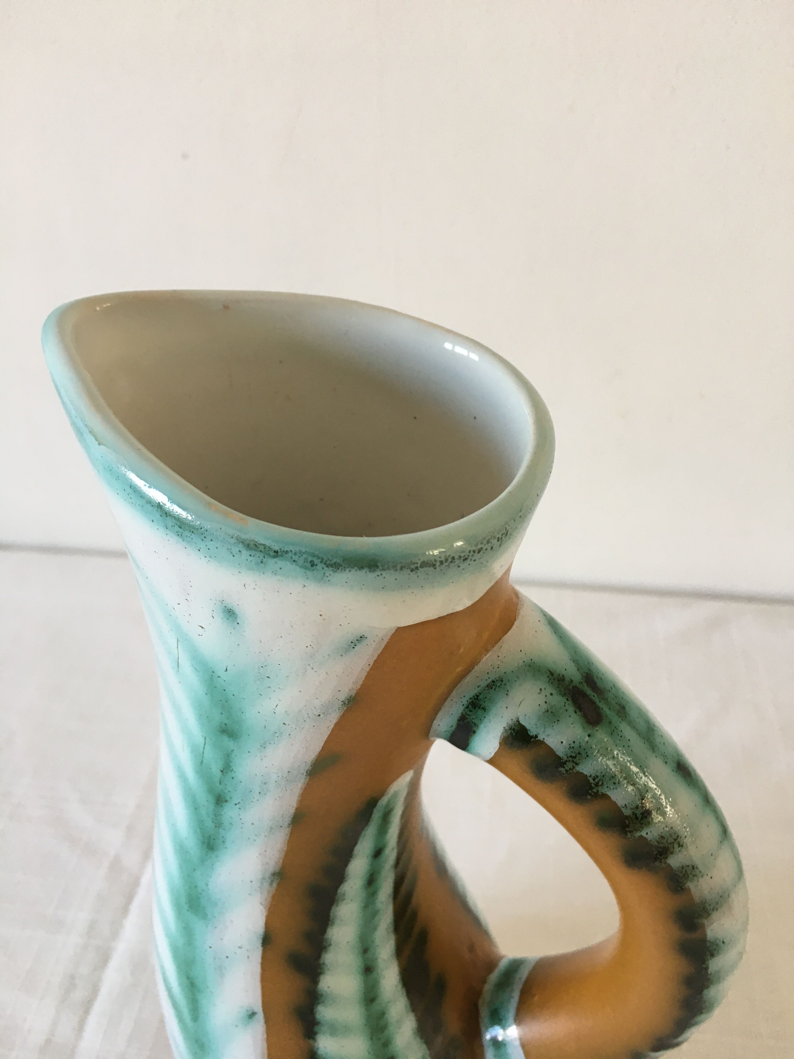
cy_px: 530
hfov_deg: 48.2
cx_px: 397
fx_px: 887
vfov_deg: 61.7
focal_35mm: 29
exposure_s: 1/33
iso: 40
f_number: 2.2
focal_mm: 4.15
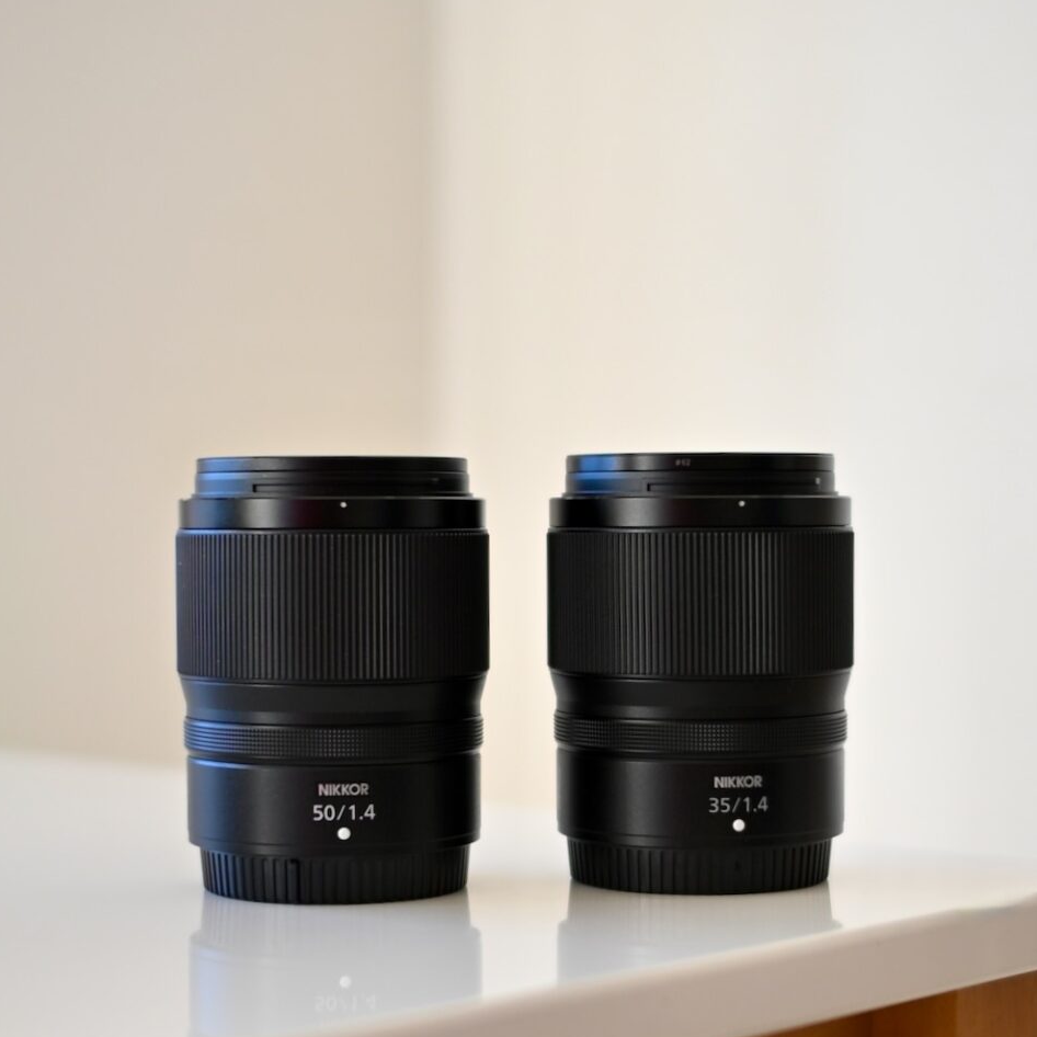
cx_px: 515
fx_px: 1491
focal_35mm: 44
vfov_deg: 38.1
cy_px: 658
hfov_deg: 38.3
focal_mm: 23
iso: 100
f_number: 1.4
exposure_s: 1/250
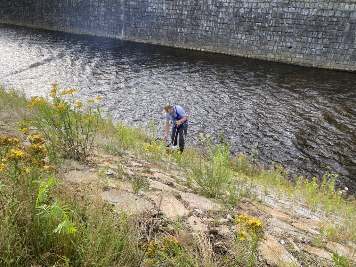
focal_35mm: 26
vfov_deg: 53.1
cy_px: 134
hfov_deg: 67.3
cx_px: 178
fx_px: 267
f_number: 1.8
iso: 32
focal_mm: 4.25
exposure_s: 1/527
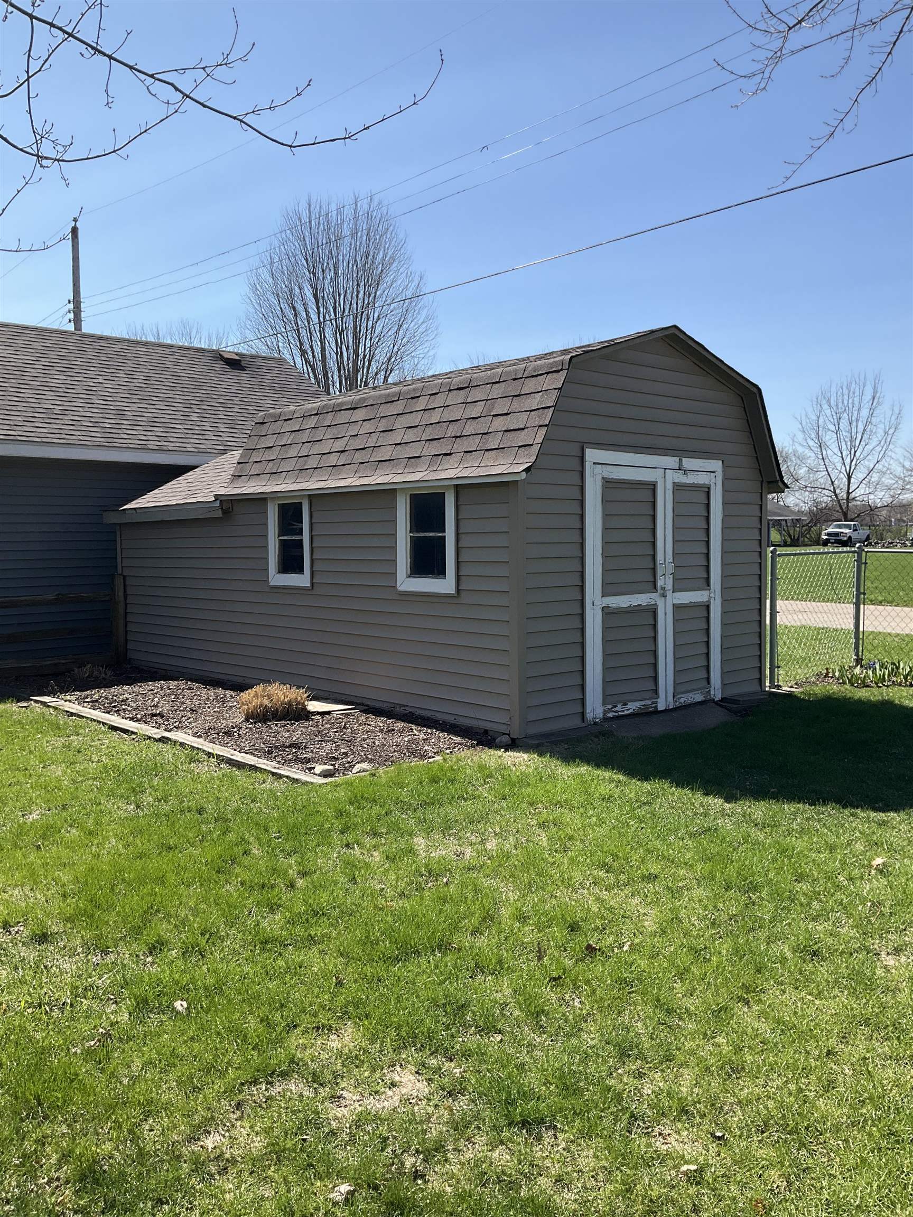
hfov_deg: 48.2
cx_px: 456
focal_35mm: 29
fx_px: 1020
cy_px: 608
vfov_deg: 61.7
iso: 25
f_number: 1.8
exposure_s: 1/1626
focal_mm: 3
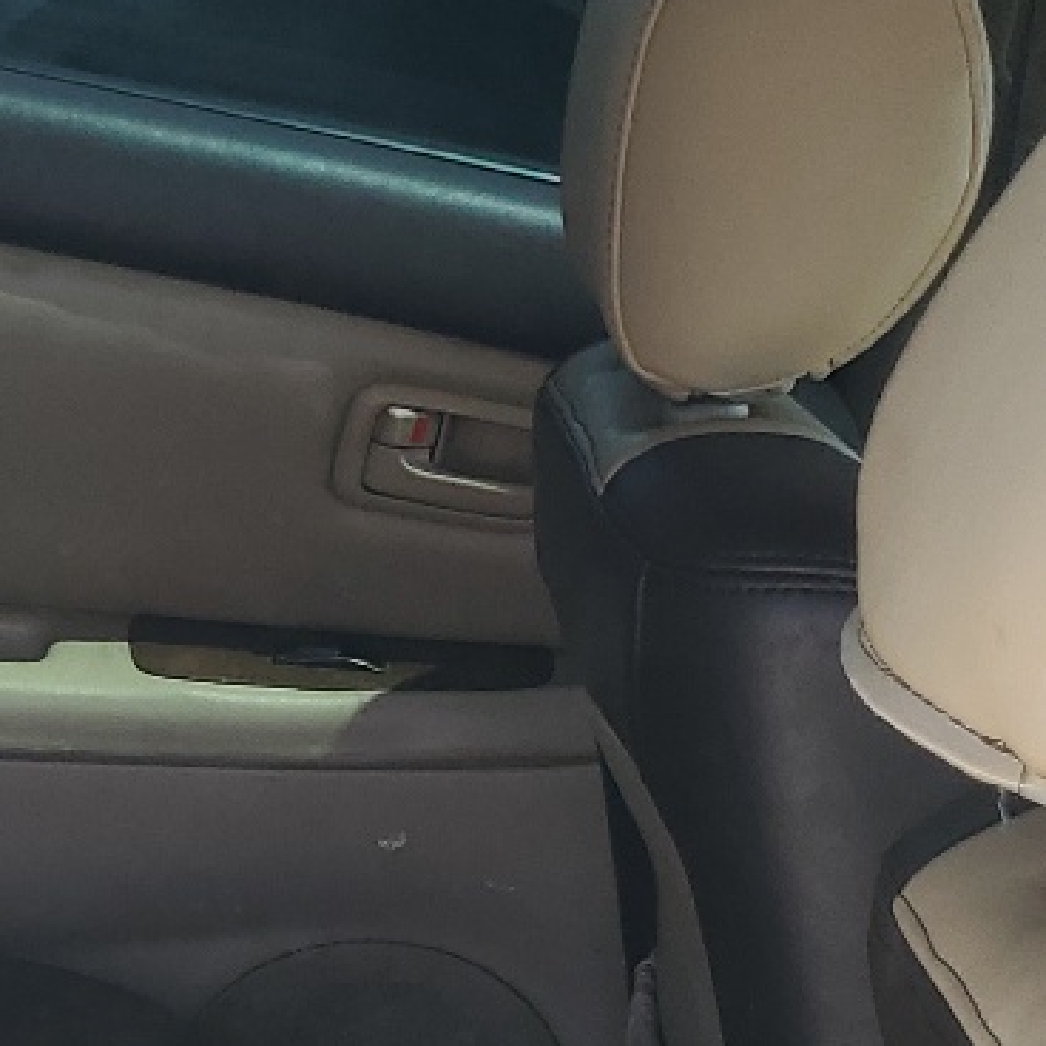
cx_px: -370
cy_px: 1282
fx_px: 3419
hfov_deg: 16.3
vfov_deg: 16.6
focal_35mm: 100
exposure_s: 1/250
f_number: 1.5
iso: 50
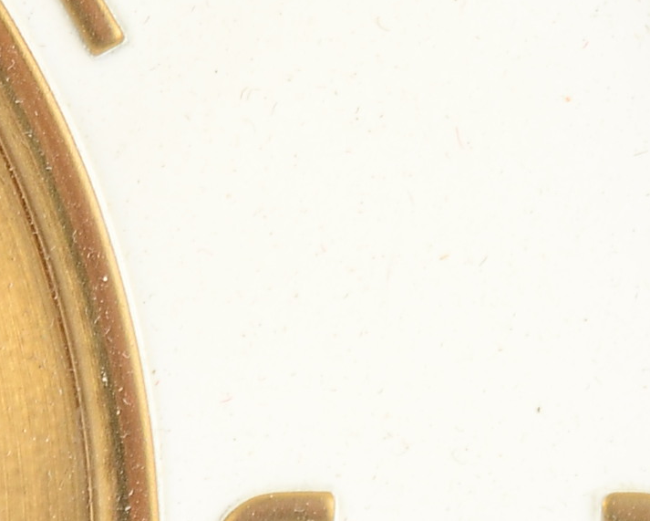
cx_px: -949
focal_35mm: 400
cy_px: -323
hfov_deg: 4.7
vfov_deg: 3.8
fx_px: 7706
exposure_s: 1/60
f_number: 11
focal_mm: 55
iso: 320
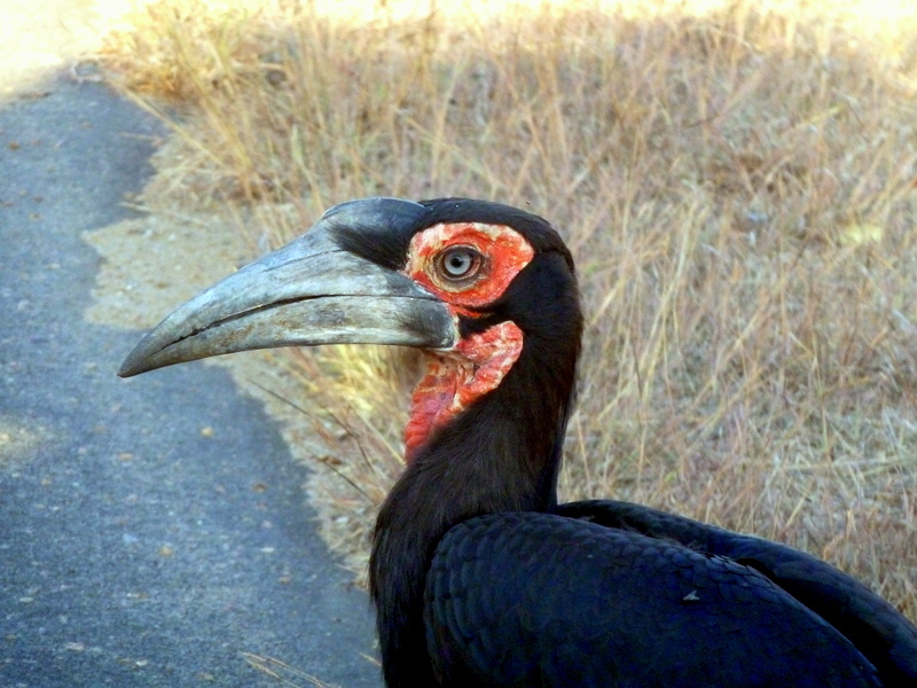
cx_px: 458
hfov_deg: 5.8
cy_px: 344
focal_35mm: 340
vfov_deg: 4.4
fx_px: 9007
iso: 640
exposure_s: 1/250
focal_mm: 49.2
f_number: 4.9
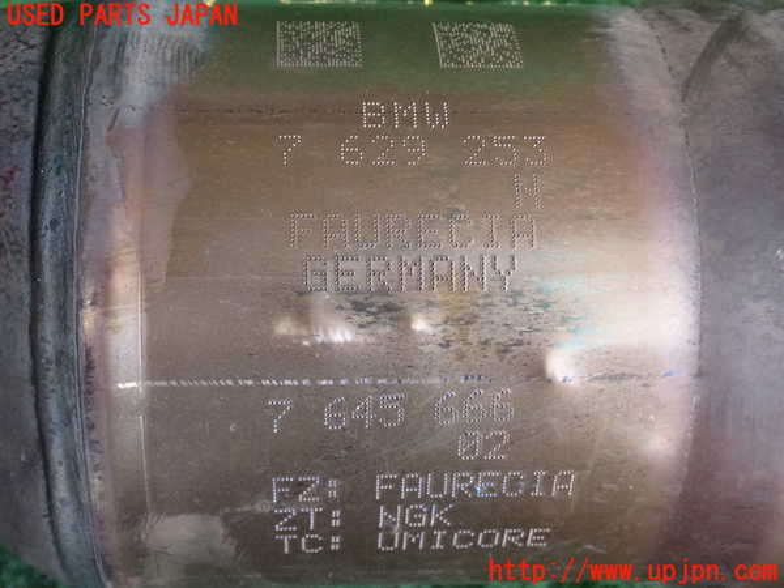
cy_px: 294
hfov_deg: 38.2
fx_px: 1132
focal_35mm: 50
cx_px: 392
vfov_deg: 29.1
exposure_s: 1/125
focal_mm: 9.01
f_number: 3.2
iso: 1250
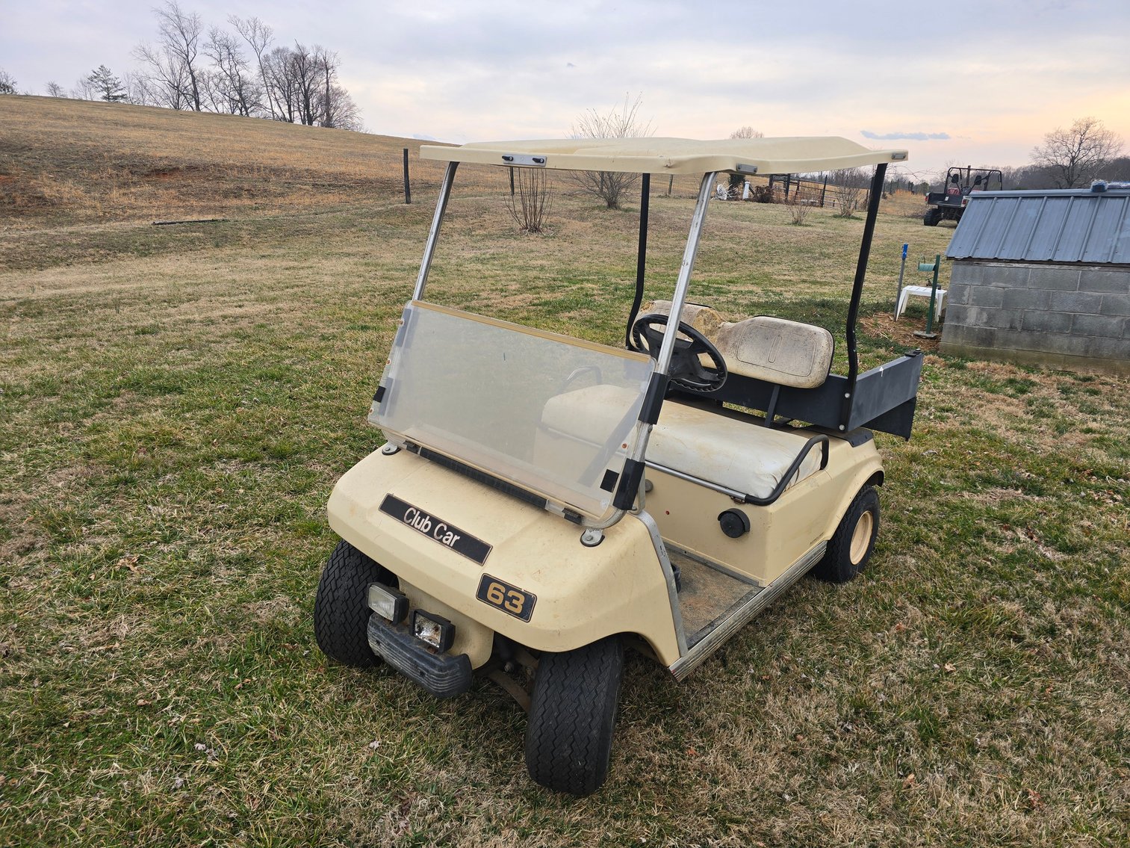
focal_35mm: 23
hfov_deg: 73.9
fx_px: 751
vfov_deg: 58.9
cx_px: 565
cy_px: 424
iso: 16
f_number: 1.7
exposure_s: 1/180
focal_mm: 6.3
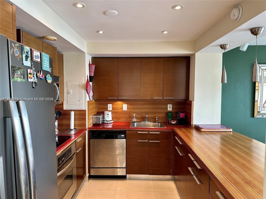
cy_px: 100
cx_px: 133
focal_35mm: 24
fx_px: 184
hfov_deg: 71.6
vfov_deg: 56.8
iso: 200
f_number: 1.78
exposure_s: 1/120
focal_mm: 6.86
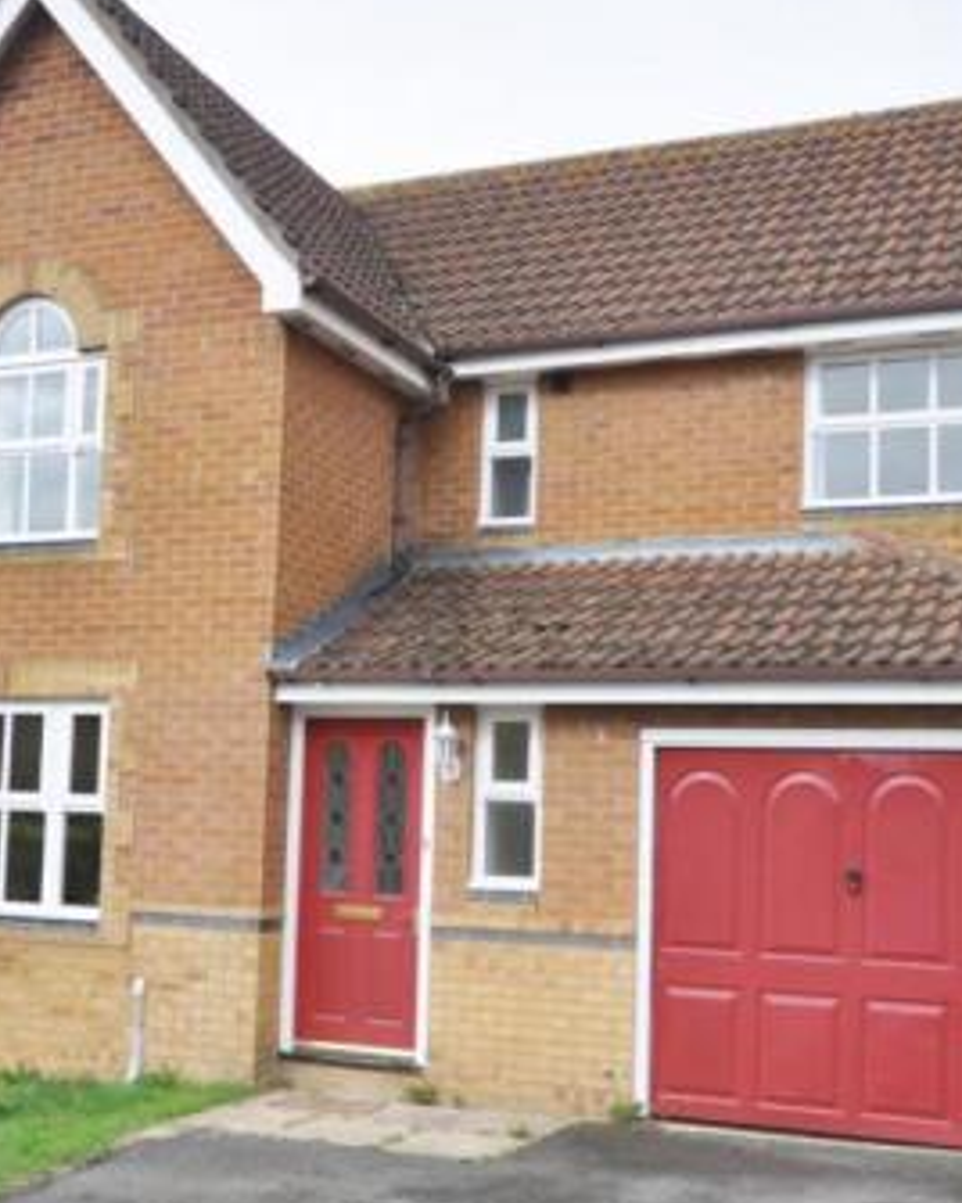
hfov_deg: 34.1
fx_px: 1566
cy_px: 689
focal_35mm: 44
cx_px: 459
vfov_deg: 41.9
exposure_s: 1/250
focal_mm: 16
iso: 200
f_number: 8
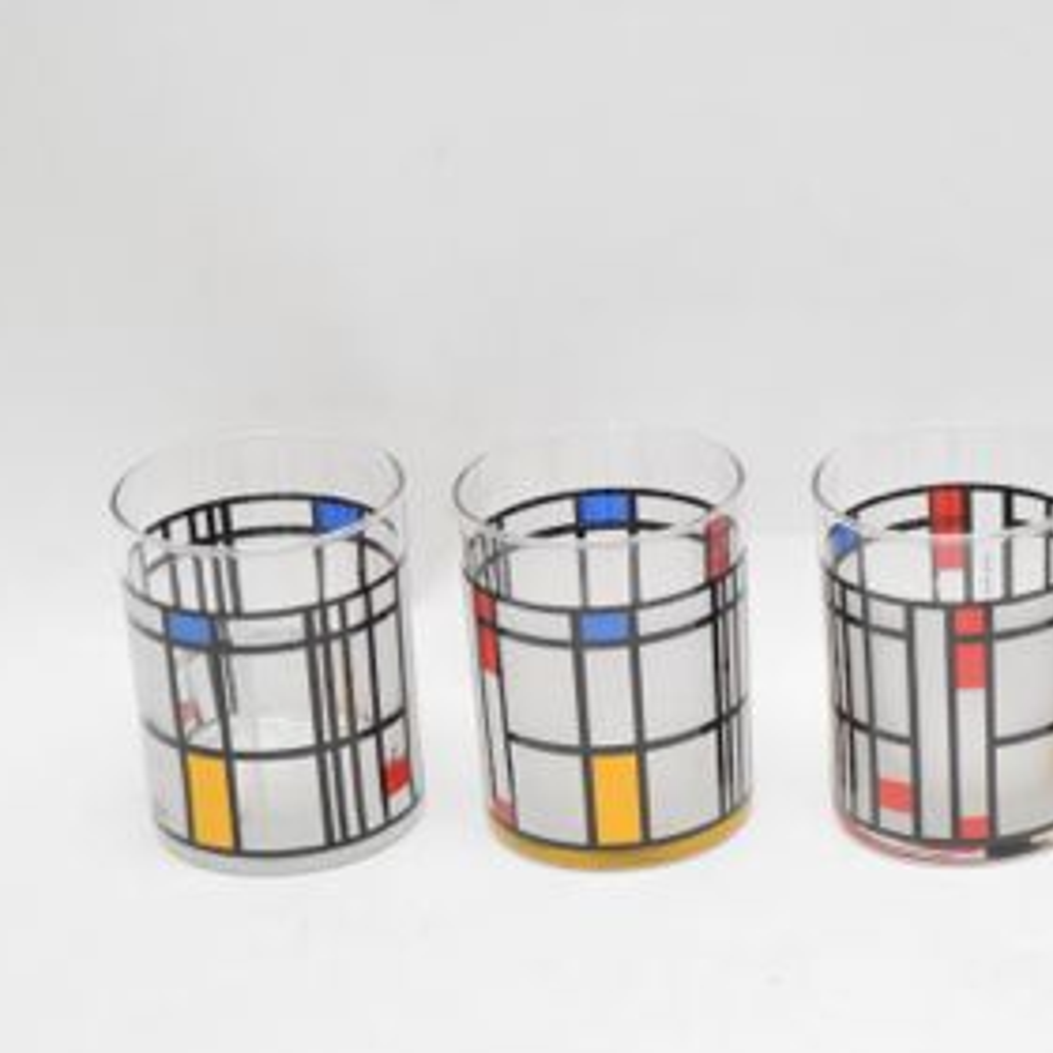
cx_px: 1121
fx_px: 4818
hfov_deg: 12.3
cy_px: 649
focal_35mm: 140
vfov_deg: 12.5
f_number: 5.6
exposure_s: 1/125
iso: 3200
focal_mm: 48
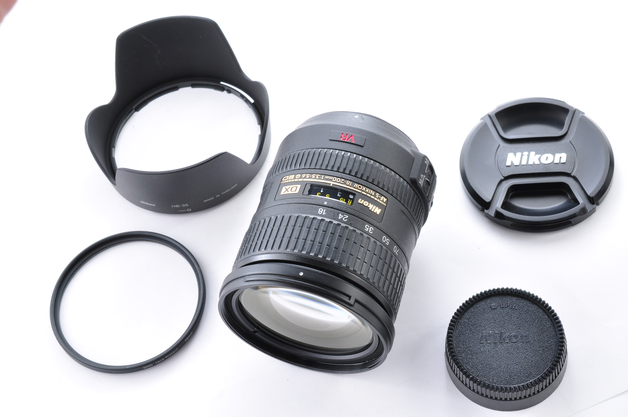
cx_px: 314
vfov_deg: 22.6
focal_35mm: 60
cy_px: 208
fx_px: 1045
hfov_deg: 33.4
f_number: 18
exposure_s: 1/200
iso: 200
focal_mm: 40
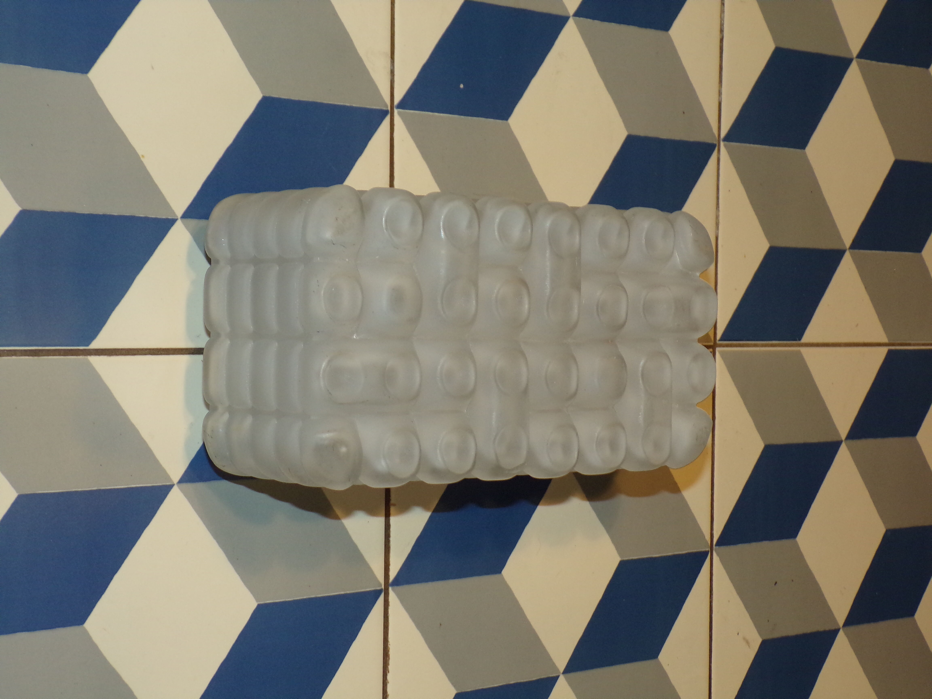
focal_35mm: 56
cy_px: 350
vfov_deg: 26.1
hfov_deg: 34.3
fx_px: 1508
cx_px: 466
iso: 200
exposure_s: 1/34
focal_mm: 10.1
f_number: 3.7
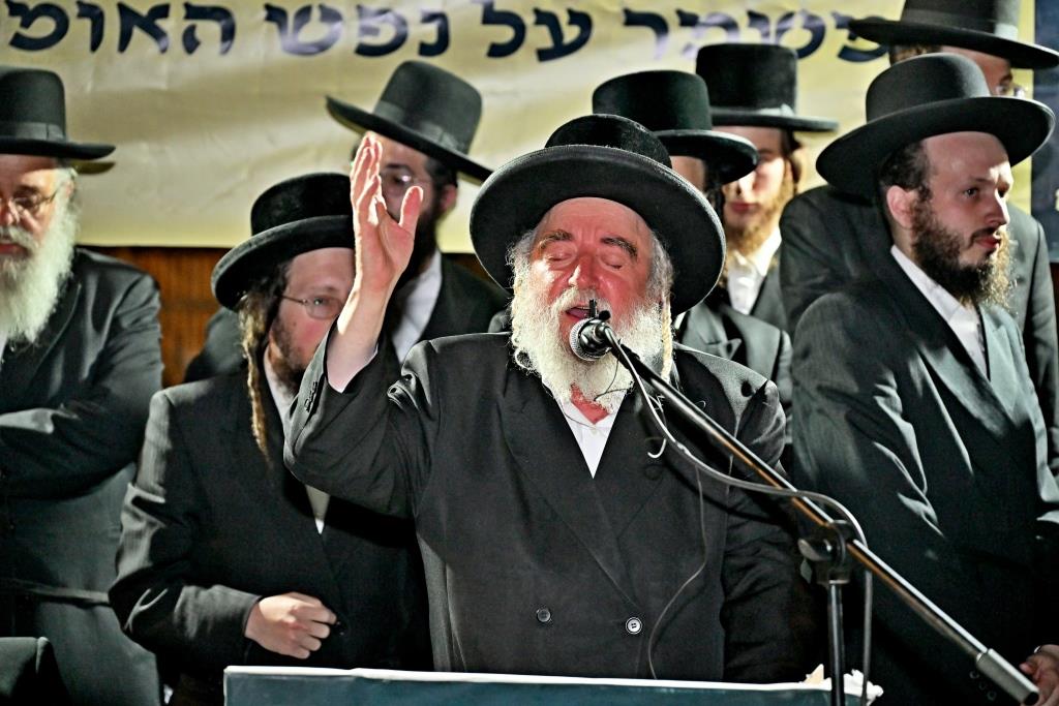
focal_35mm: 103
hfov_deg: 19.8
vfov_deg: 13.3
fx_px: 3030
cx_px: 530
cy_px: 353
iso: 2500
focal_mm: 103
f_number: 4
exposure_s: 1/160
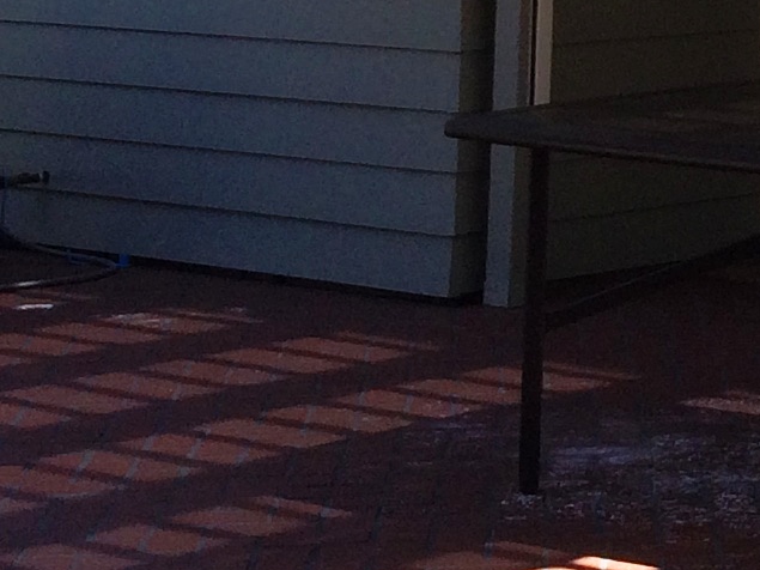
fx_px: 3271
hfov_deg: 12.6
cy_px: -517
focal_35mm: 149
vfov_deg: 9.4
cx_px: 1111
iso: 32
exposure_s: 1/604
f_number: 2.2
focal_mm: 4.15
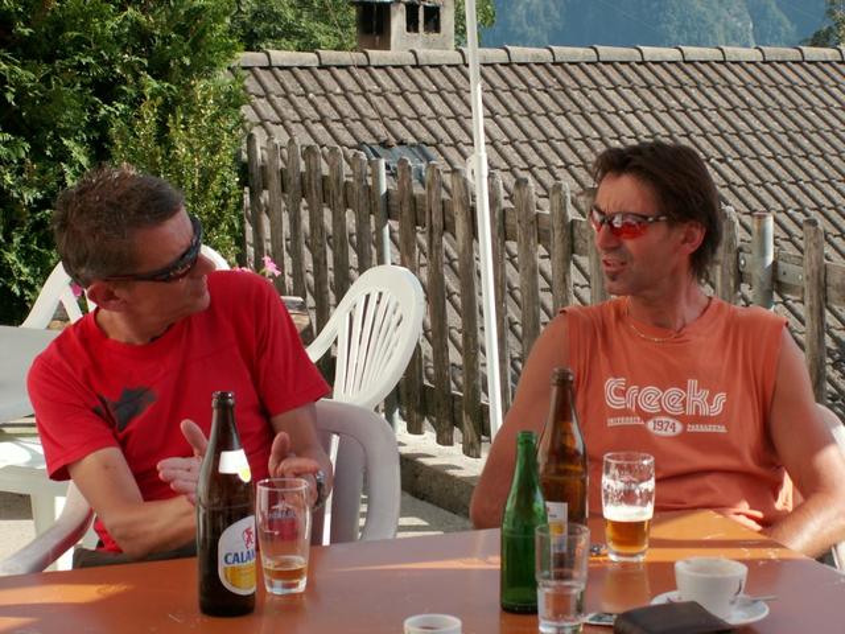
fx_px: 2099
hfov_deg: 22.8
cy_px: 317
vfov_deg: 17.2
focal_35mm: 86
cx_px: 422
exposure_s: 1/400
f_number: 4
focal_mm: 14.42
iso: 50
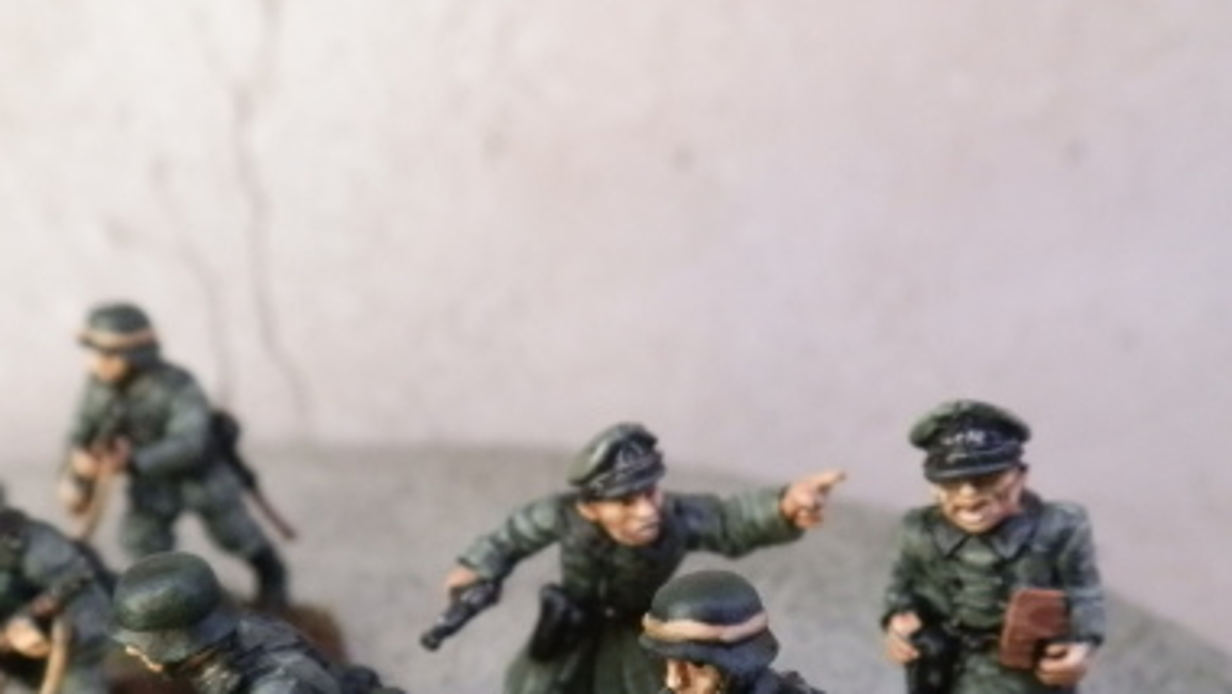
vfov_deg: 27.0
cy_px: 590
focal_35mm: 43
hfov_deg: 47.3
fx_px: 1405
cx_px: 655
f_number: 3.1
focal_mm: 5
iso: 400
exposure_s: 1/80
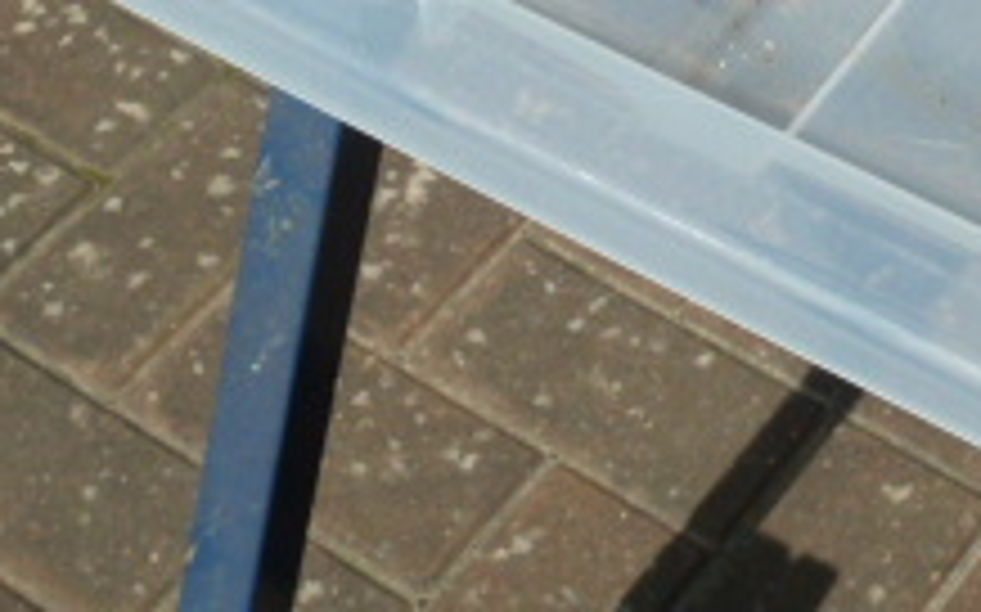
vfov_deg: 10.9
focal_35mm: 115
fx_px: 3073
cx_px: 918
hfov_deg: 17.8
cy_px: -360
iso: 80
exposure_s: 1/500
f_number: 4.5
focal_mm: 6.1
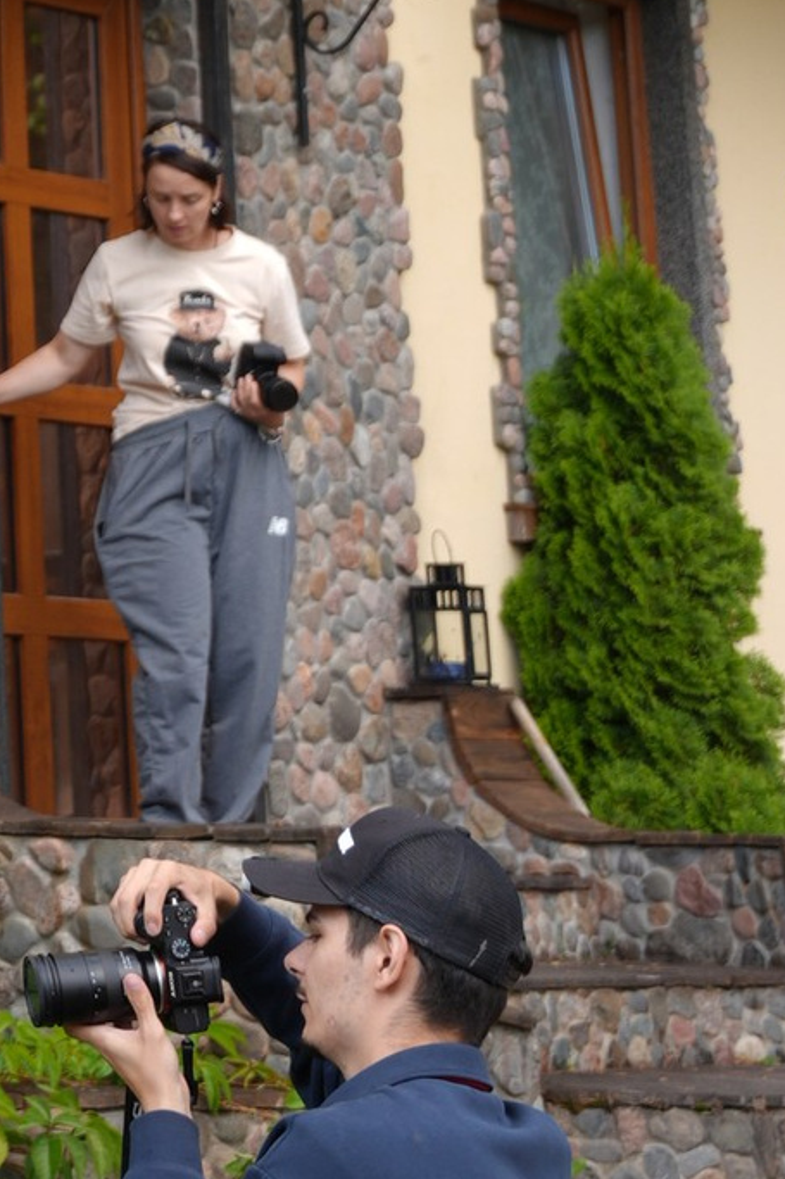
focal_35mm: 135
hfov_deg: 9.2
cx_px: -1002
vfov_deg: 14.5
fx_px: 4418
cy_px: -395
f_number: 3.2
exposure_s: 1/200
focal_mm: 24
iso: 80
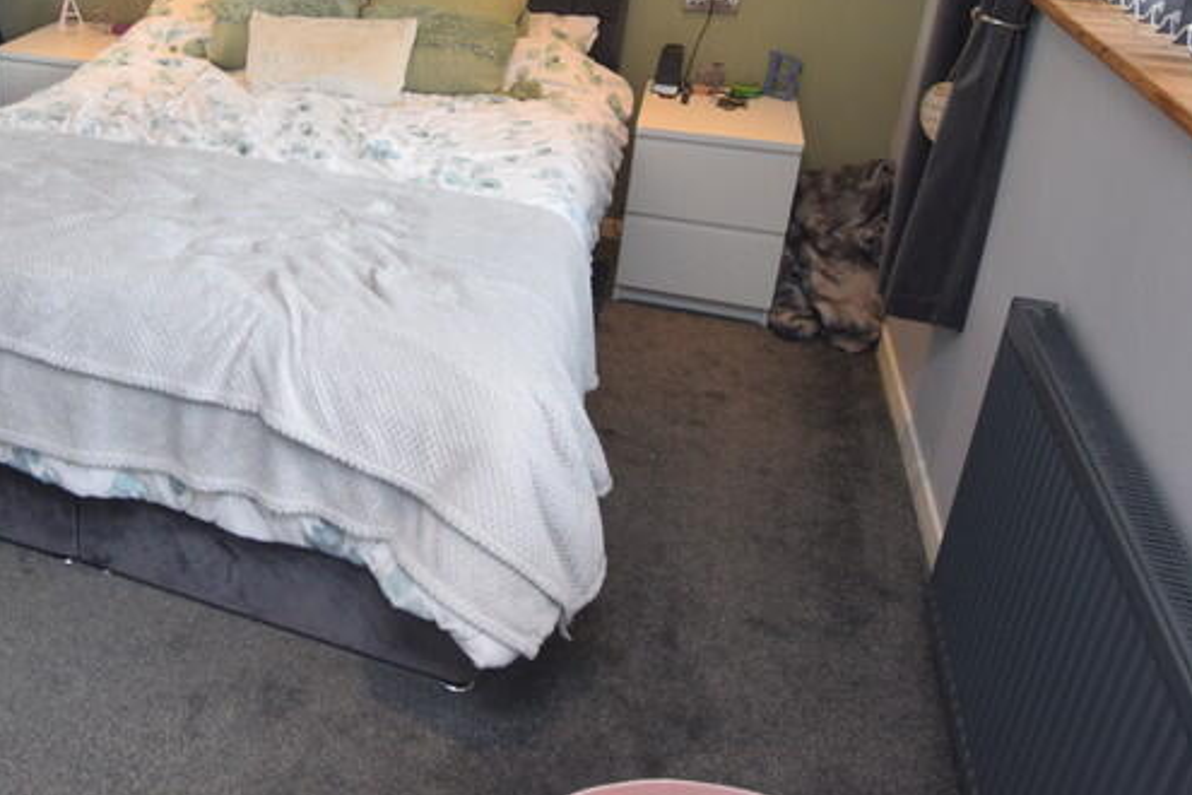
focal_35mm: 31
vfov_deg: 40.8
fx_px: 1026
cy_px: 172
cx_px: 185
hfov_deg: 54.7
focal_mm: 10
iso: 640
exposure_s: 1/60
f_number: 4.5
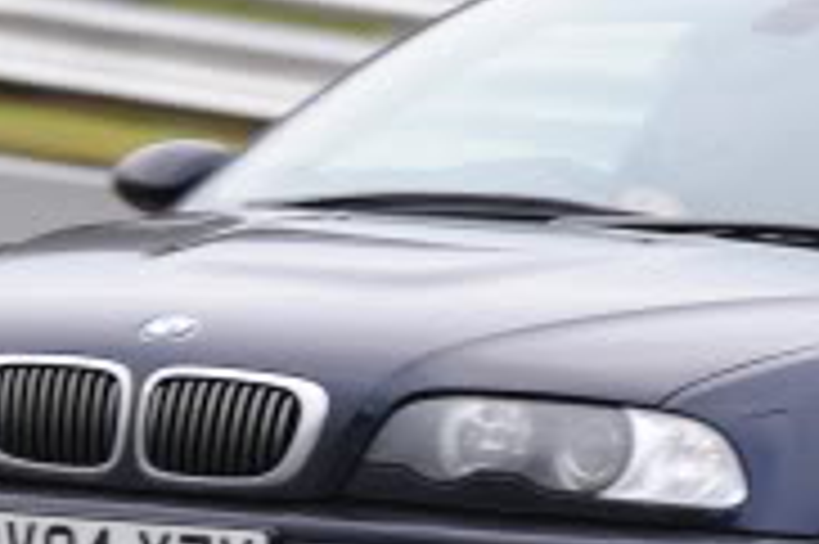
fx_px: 30048
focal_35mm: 1322
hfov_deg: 1.6
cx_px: 608
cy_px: 391
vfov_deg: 1.0
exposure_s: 1/125
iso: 500
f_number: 5.6
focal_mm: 300
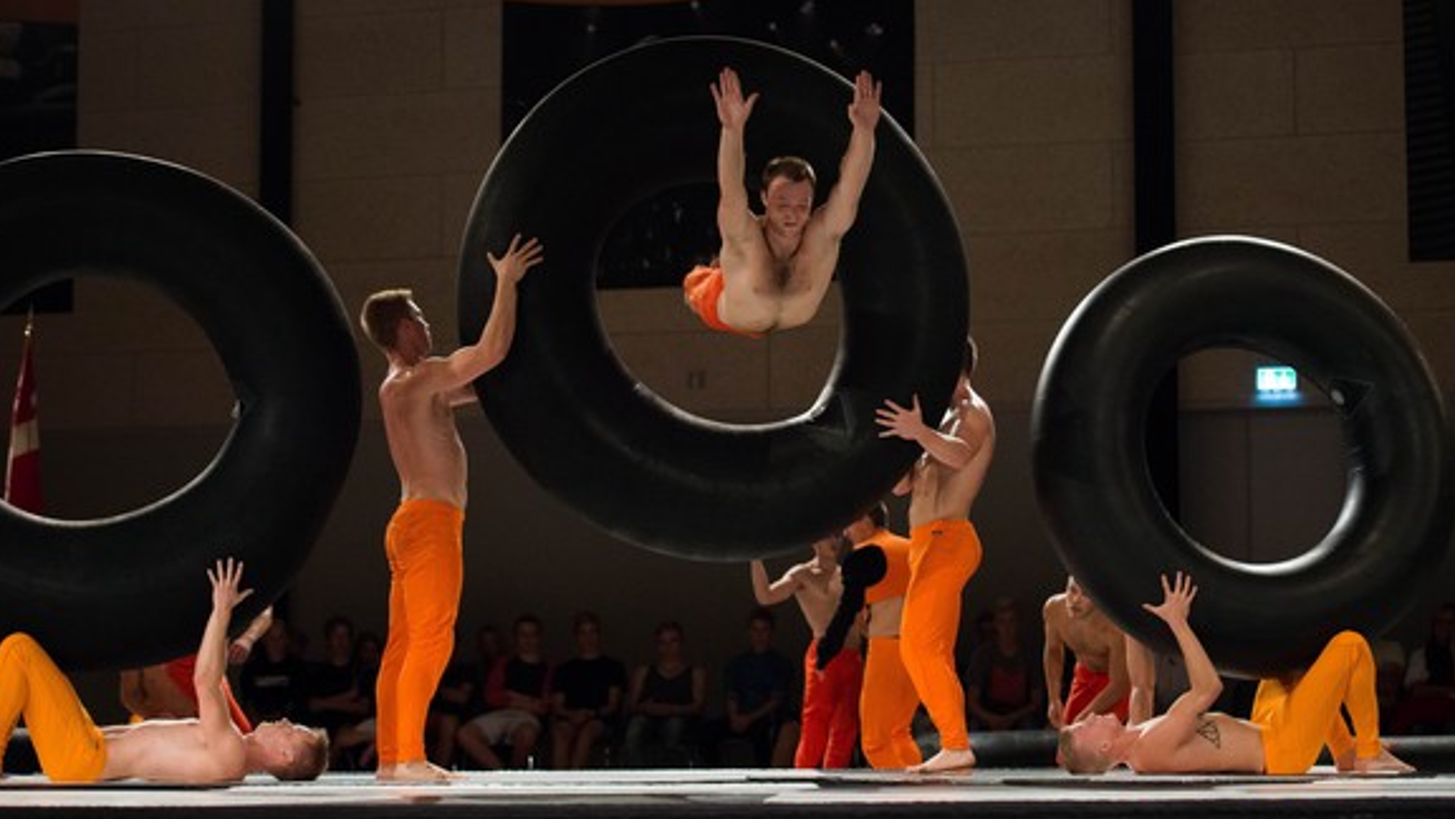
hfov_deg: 26.8
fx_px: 3048
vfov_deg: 15.3
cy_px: 437
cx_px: 725
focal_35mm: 79
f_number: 2.8
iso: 3200
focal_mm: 70
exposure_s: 1/400
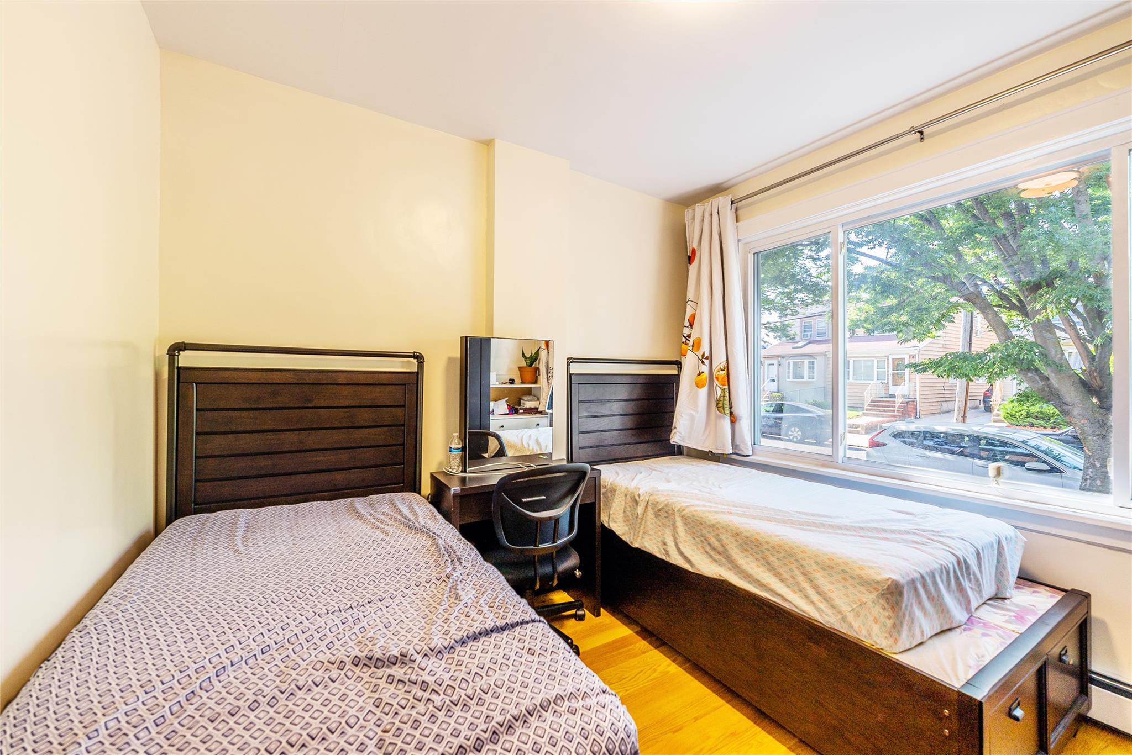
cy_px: 378
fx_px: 440
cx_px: 566
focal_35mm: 14
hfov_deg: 104.2
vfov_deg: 81.3
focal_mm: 14
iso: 40
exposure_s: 1/30
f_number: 4.5
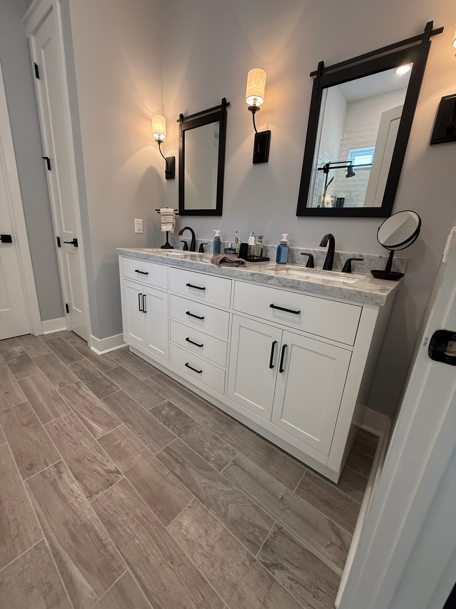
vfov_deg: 102.1
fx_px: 246
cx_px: 228
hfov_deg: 85.7
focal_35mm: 14
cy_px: 304
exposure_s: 1/120
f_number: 2.2
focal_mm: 2.22
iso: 320
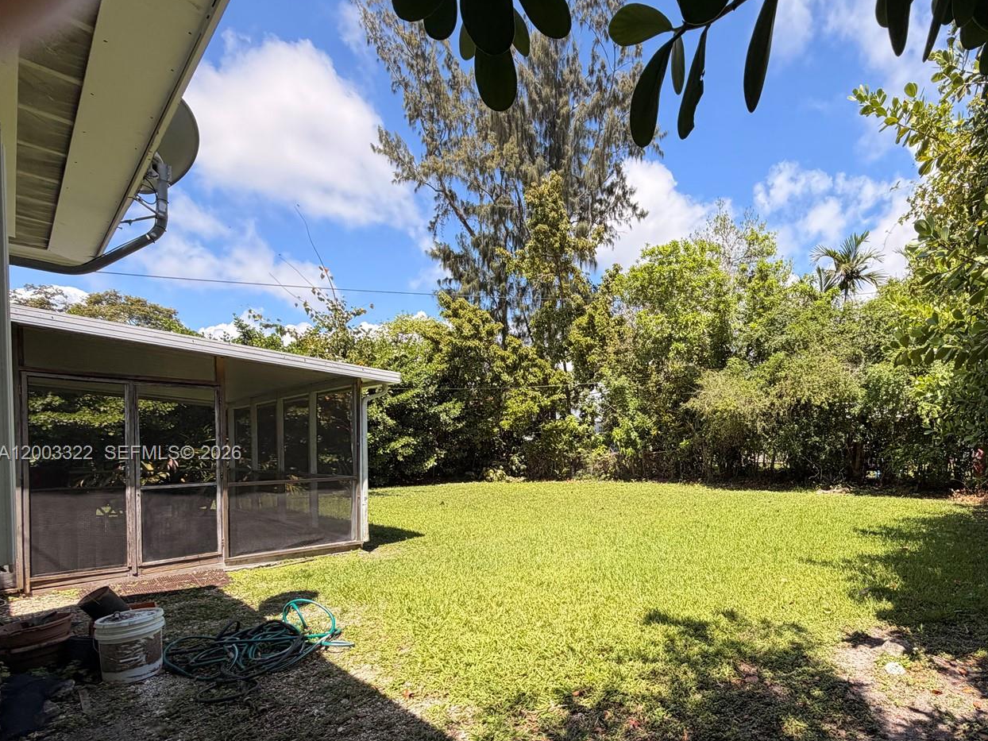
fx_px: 514
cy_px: 454
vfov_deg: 70.6
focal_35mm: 18
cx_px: 630
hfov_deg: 85.7
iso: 40
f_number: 2.2
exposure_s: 1/770
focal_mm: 2.22
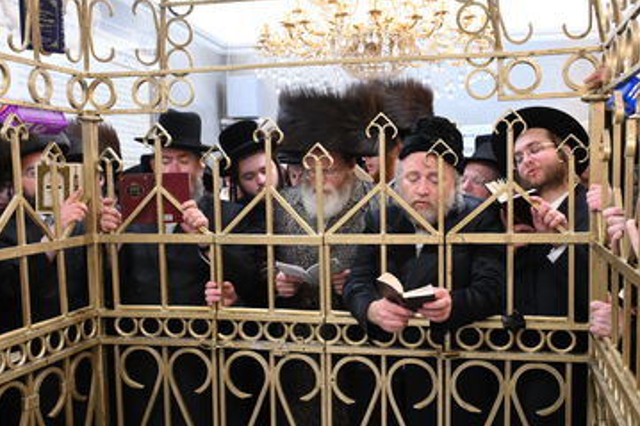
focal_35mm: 39
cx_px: 341
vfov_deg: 34.1
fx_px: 693
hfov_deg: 49.5
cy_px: 235
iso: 3200
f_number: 4
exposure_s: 1/125
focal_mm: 35
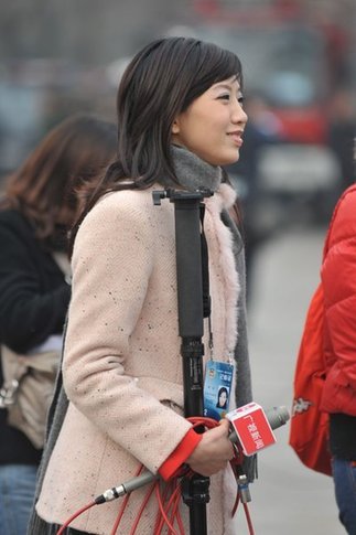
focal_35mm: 190
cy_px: 268
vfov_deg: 10.8
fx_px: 2820
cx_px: 178
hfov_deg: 7.2
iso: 200
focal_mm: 190
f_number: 3.2
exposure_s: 1/1000
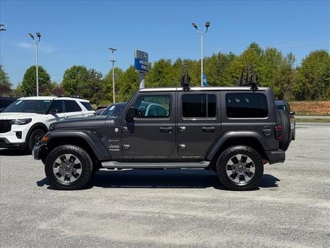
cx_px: 165
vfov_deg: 30.3
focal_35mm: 48
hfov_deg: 39.7
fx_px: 458
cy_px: 124
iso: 64
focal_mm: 6.76
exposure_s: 1/5376
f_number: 1.78
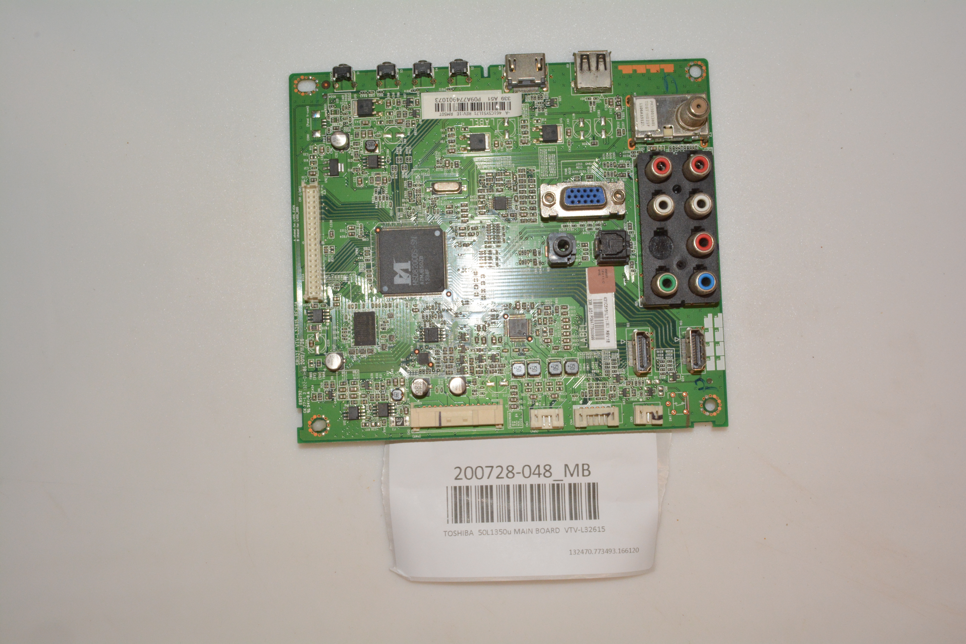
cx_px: 483
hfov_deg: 53.1
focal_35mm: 36
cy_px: 322
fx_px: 966
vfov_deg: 36.9
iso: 1250
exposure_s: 1/60
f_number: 25
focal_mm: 24
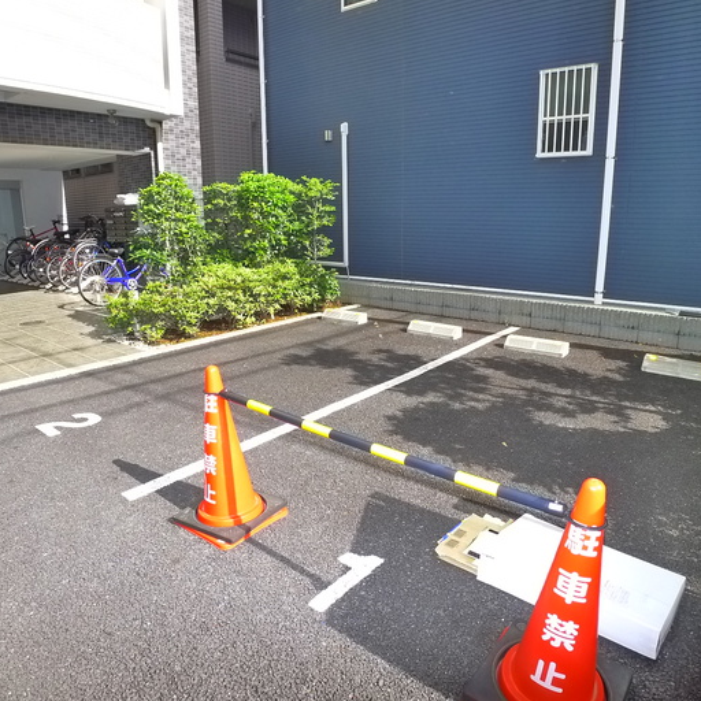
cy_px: 346
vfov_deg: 55.6
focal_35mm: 29
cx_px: 363
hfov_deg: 55.6
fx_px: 664
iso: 400
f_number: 3.2
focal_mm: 5.1
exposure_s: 1/400
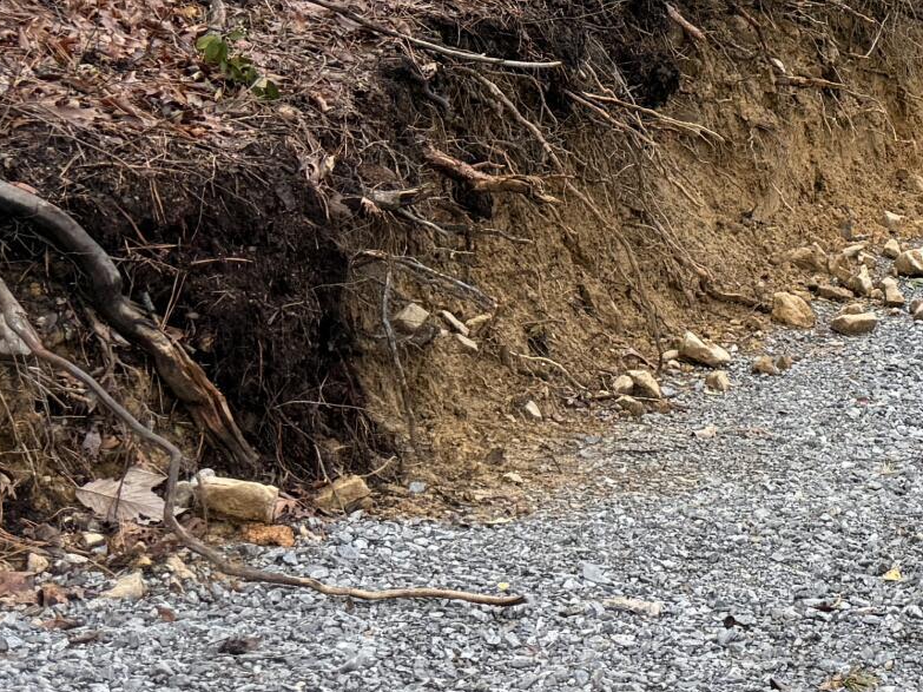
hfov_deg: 18.1
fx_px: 2453
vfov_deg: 15.4
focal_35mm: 92
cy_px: -165
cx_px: 1523
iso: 100
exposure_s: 1/1361
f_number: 1.78
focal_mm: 6.76
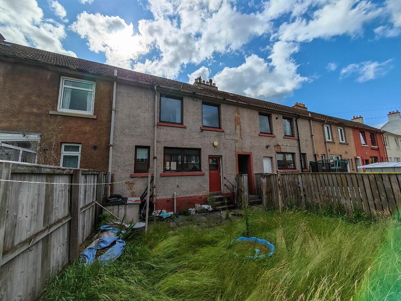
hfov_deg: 110.5
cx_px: 200
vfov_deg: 94.5
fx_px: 139
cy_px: 150
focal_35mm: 12
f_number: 2
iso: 50
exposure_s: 1/2500
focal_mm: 1.82
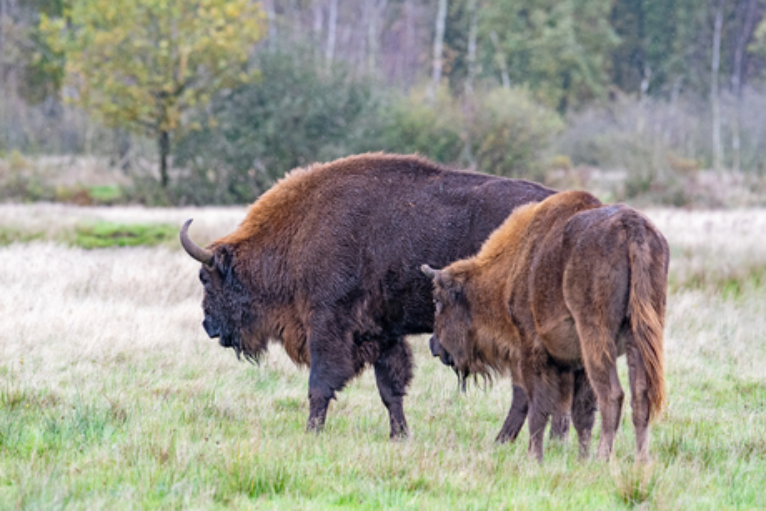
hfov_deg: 5.2
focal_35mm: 400
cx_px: 383
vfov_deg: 3.4
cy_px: 256
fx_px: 8513
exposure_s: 1/400
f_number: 8
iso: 4000
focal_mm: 400
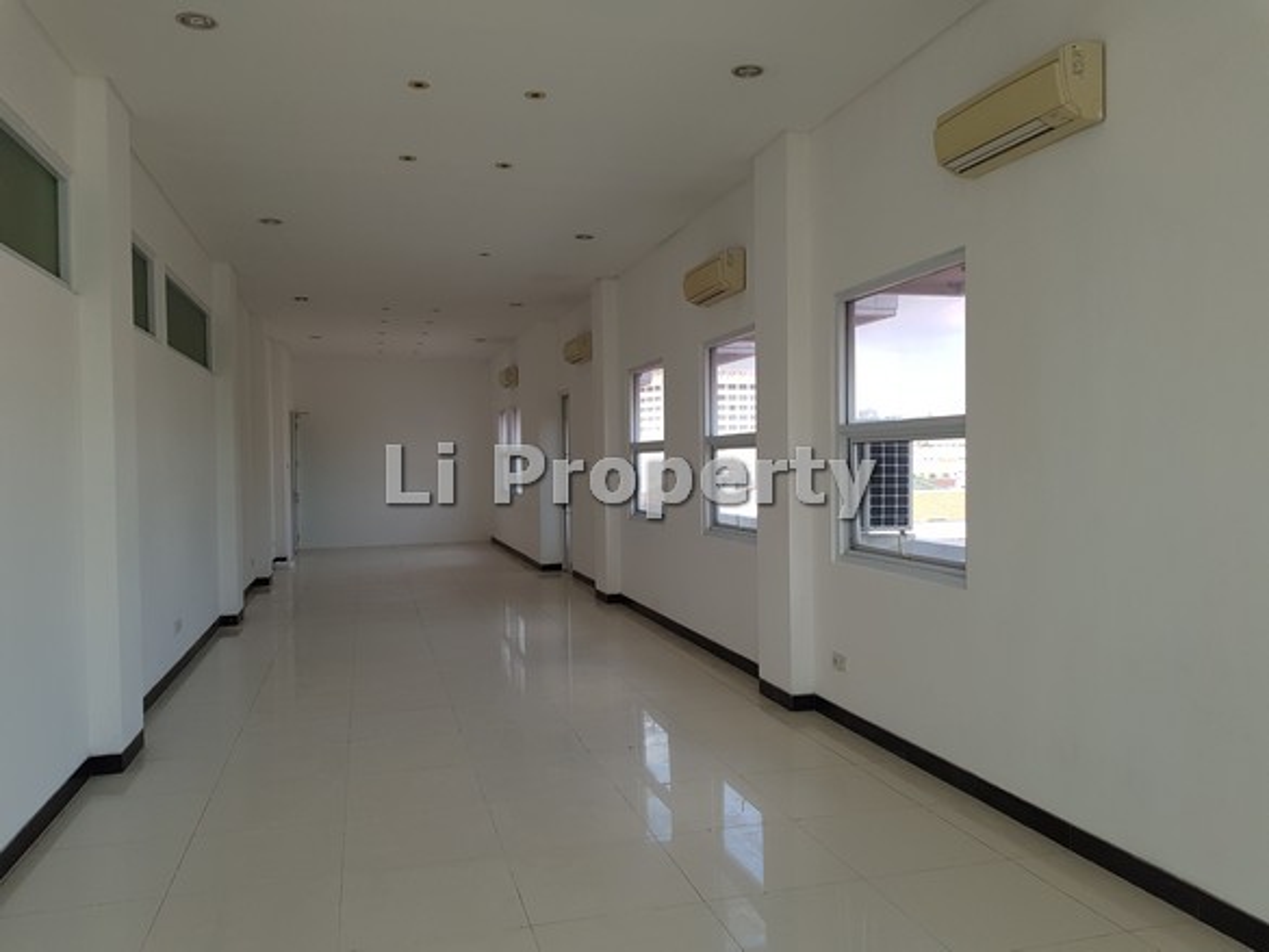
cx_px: 634
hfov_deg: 67.3
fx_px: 953
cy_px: 476
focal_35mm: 26
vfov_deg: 53.1
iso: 40
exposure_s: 1/445
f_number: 1.7
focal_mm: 4.3
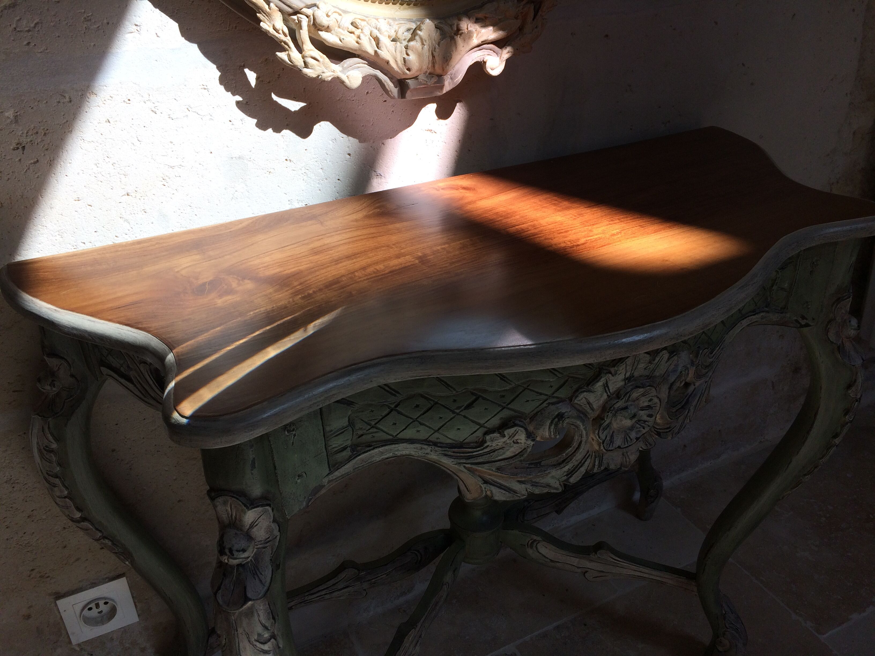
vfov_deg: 48.2
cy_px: 328
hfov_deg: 61.7
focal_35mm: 29
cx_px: 438
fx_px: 733
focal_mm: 4.15
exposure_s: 1/414
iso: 32
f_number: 2.2
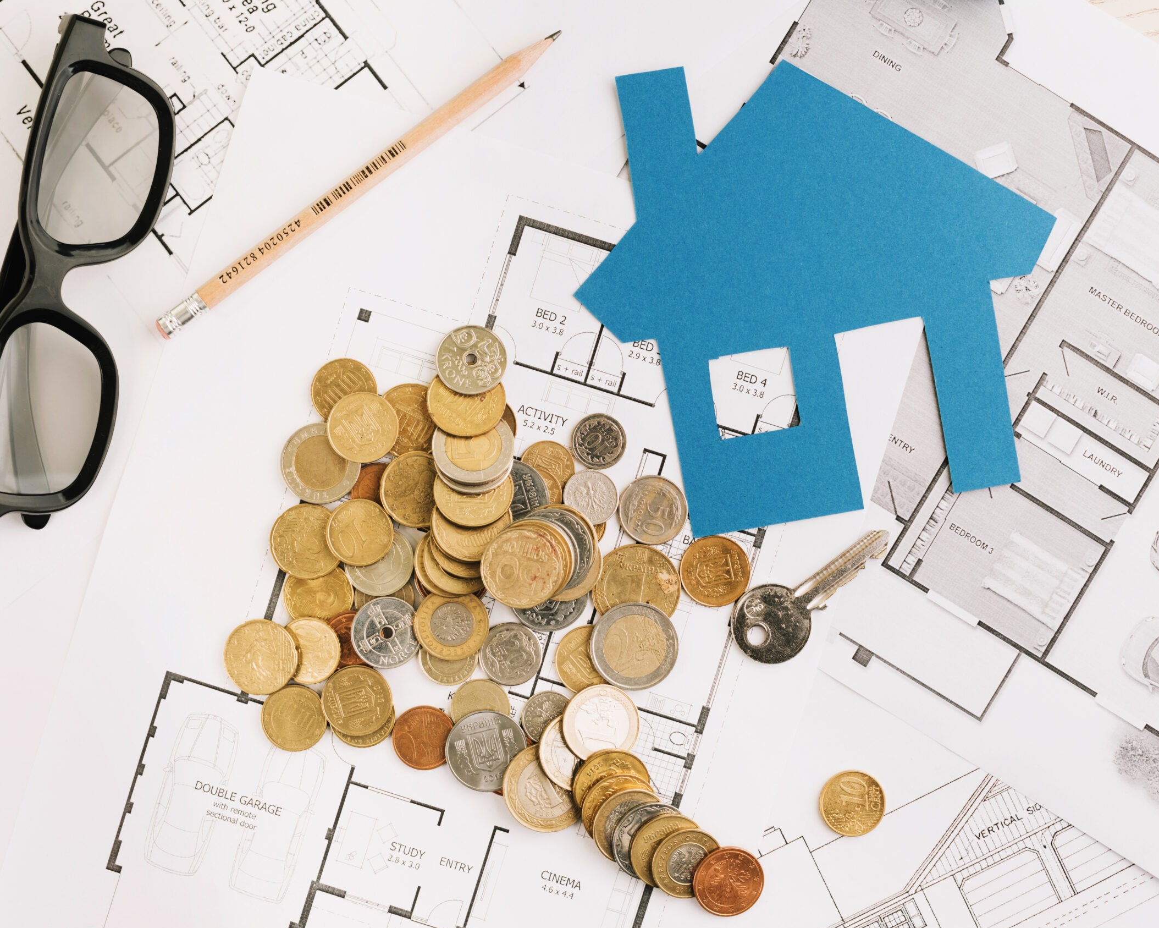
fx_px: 1955
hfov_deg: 32.9
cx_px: 466
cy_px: 468
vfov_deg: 26.7
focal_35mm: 57
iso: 100
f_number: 8
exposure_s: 1/50
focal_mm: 50
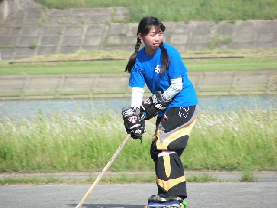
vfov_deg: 3.9
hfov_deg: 5.2
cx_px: 138
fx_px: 3041
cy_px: 104
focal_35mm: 380
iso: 50
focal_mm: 63.3
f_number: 4
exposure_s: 1/243
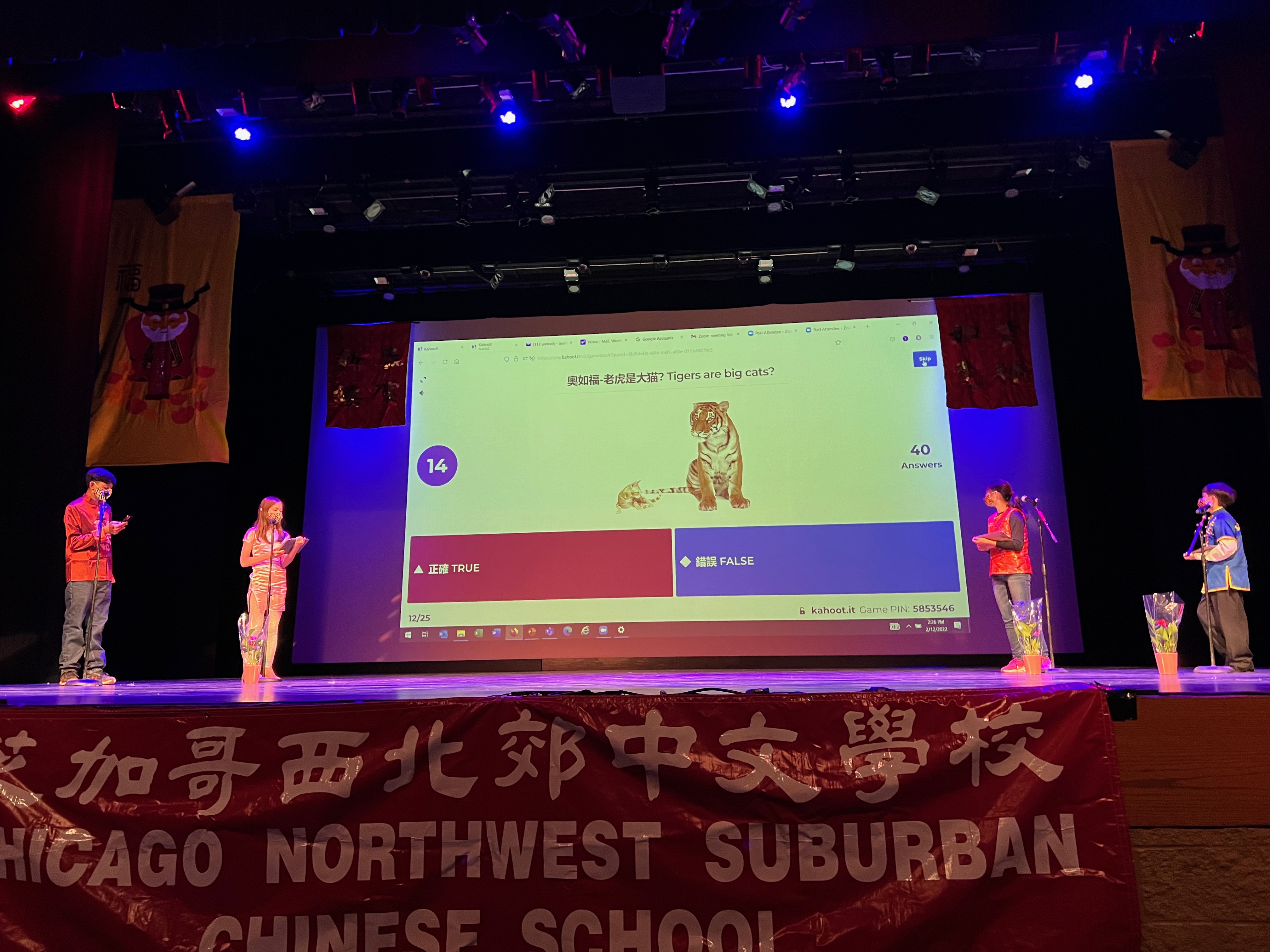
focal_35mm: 26
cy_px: 476
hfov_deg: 67.3
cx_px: 635
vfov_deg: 53.1
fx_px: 954
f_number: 1.5
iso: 500
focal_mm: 5.7
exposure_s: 1/50
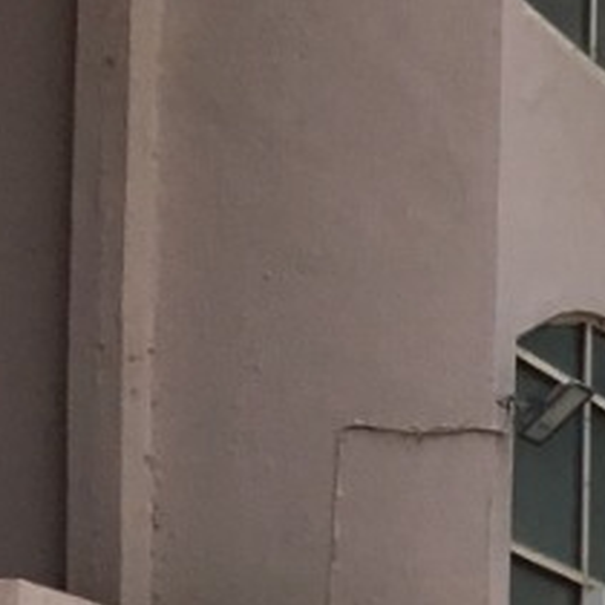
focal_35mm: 188
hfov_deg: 7.9
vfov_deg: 9.1
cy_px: 859
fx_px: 3717
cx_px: 1876
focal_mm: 3.3
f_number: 2.4
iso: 25
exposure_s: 1/715
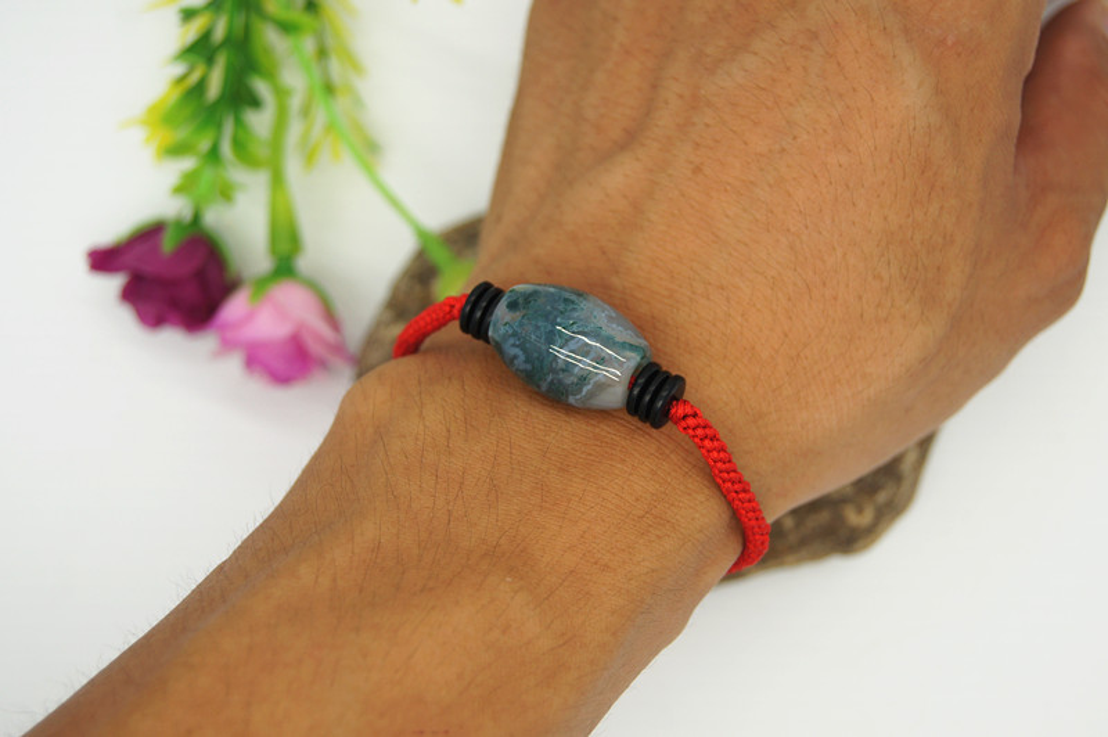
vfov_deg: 22.6
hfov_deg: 33.4
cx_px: 554
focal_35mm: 60
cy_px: 368
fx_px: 1845
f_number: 5.6
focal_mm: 40
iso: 200
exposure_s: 1/125
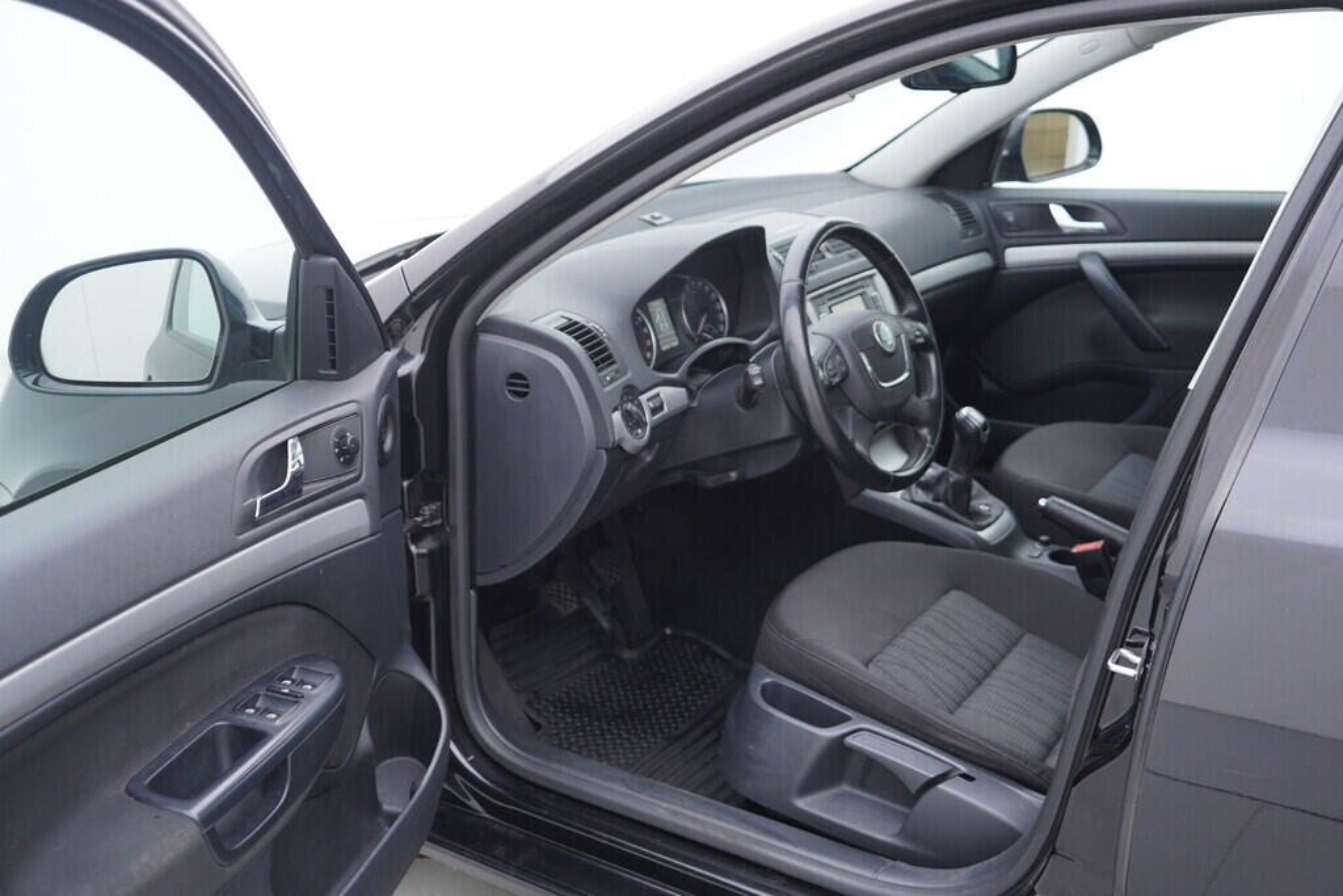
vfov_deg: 36.9
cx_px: 672
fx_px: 1343
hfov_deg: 53.1
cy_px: 448
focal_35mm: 36
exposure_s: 1/40
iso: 160
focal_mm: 24
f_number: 2.8
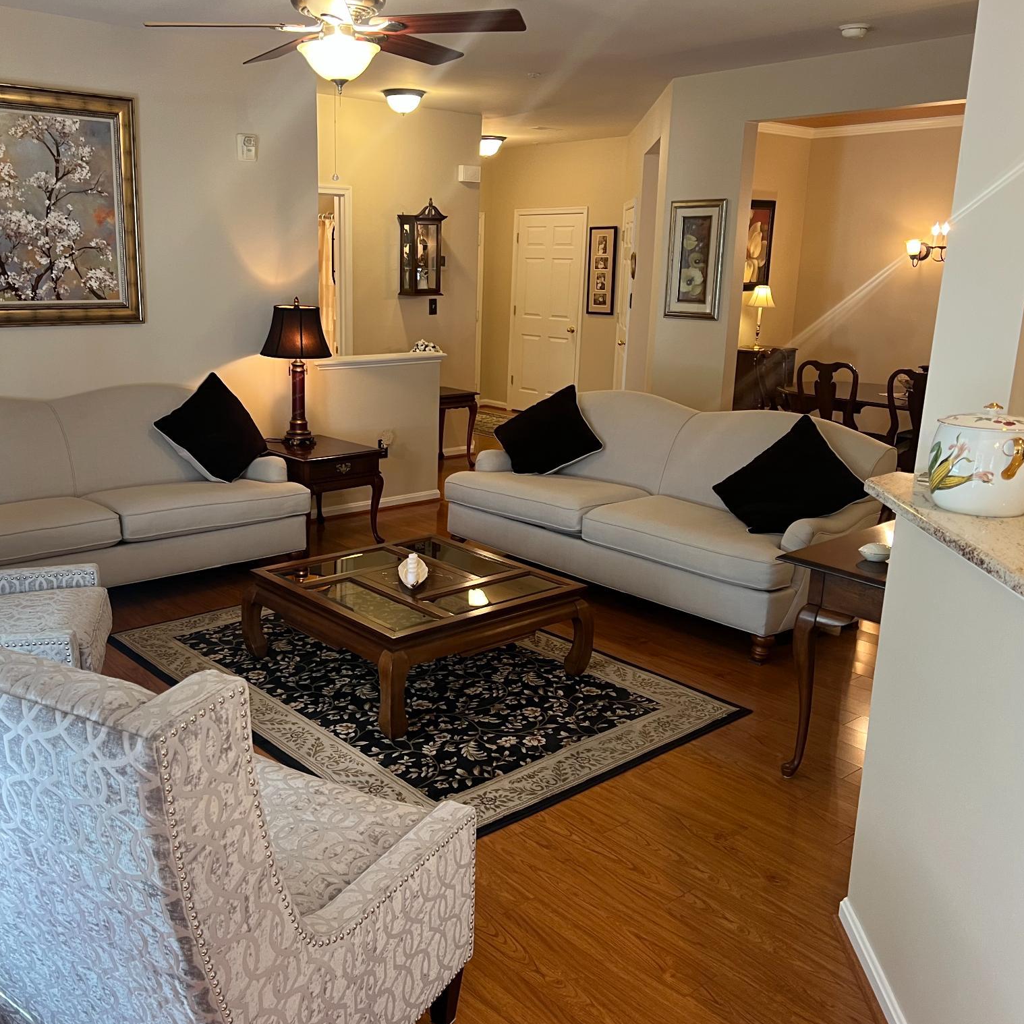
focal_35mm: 31
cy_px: 516
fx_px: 1038
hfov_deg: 52.2
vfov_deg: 52.5
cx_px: 410
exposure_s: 1/60
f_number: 1.5
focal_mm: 5.7
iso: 125
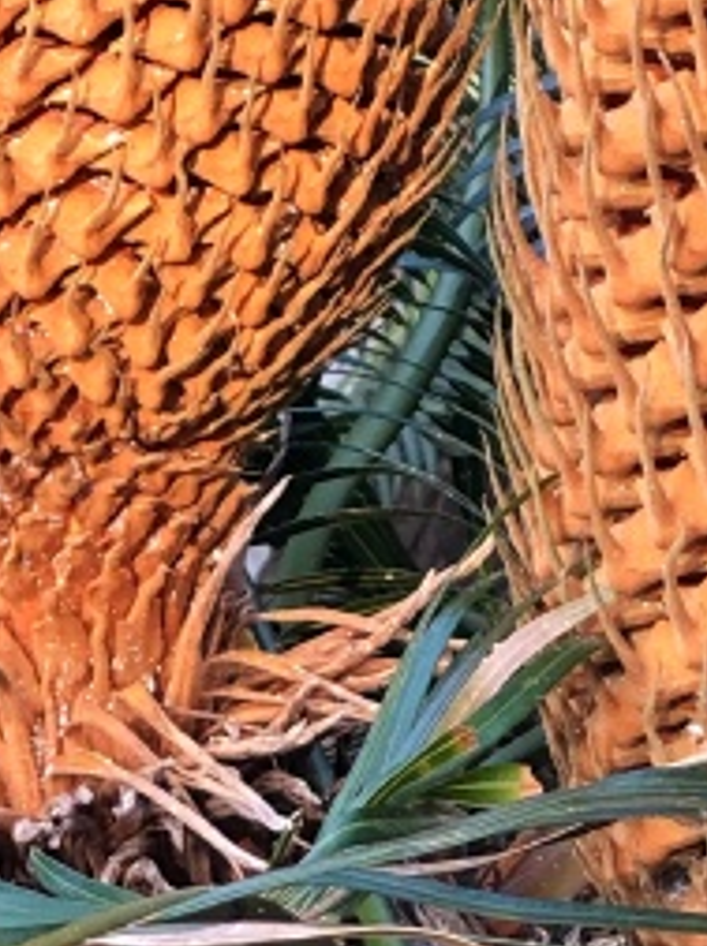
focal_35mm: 247
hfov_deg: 6.0
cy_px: -538
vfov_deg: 7.9
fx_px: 6743
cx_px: 797
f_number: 2.4
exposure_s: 1/120
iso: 32
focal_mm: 6
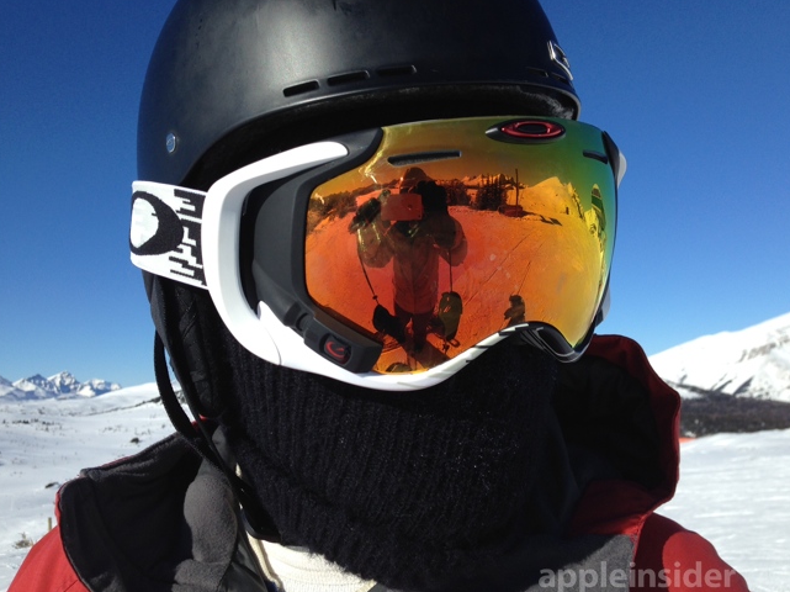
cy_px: 289
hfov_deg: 54.0
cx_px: 403
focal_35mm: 34
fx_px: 776
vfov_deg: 41.8
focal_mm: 4.12
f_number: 2.4
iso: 50
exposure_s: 1/2008
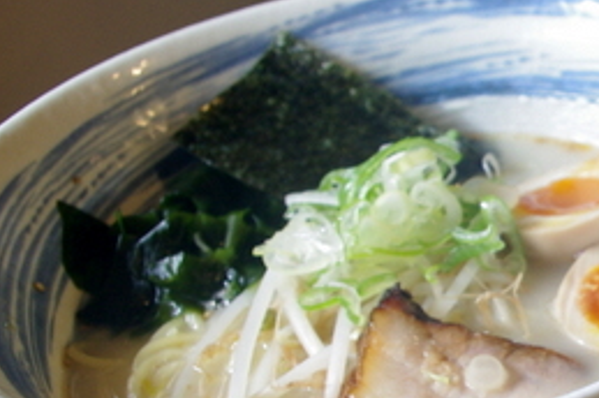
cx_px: 759
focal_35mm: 87
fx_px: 1446
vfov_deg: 15.5
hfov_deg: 21.4
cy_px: 373
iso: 400
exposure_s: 1/20
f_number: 5
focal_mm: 20
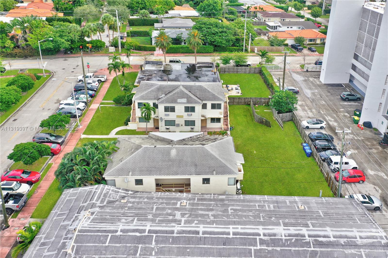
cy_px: 129
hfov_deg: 65.5
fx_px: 302
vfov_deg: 46.4
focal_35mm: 28
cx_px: 194
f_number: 5.6
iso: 100
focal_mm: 10.3
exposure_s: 1/400
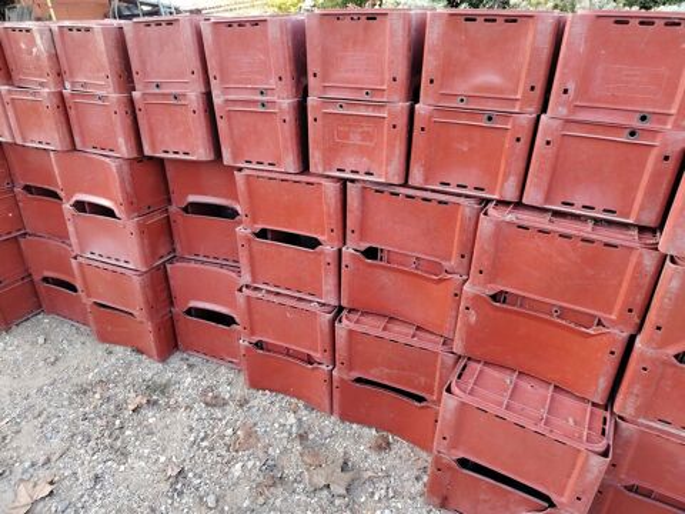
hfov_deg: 71.6
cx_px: 342
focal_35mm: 24
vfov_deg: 56.8
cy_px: 257
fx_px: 475
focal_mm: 5.25
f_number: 1.75
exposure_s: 1/50
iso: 194
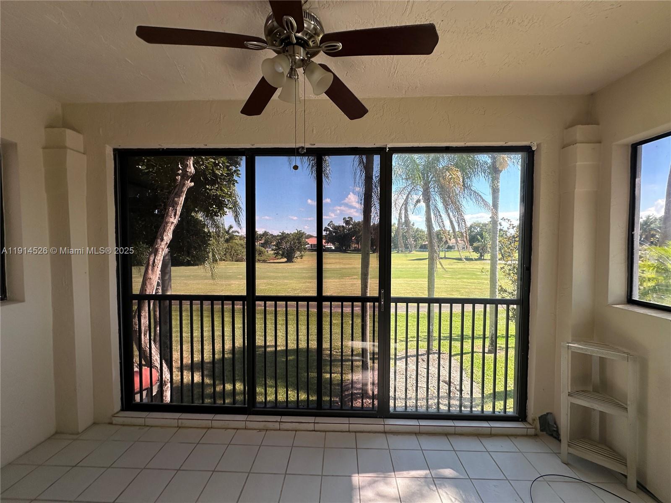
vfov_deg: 85.7
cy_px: 252
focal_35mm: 14
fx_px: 271
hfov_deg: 102.1
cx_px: 336
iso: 40
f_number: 2.2
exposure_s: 1/211
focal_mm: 2.22
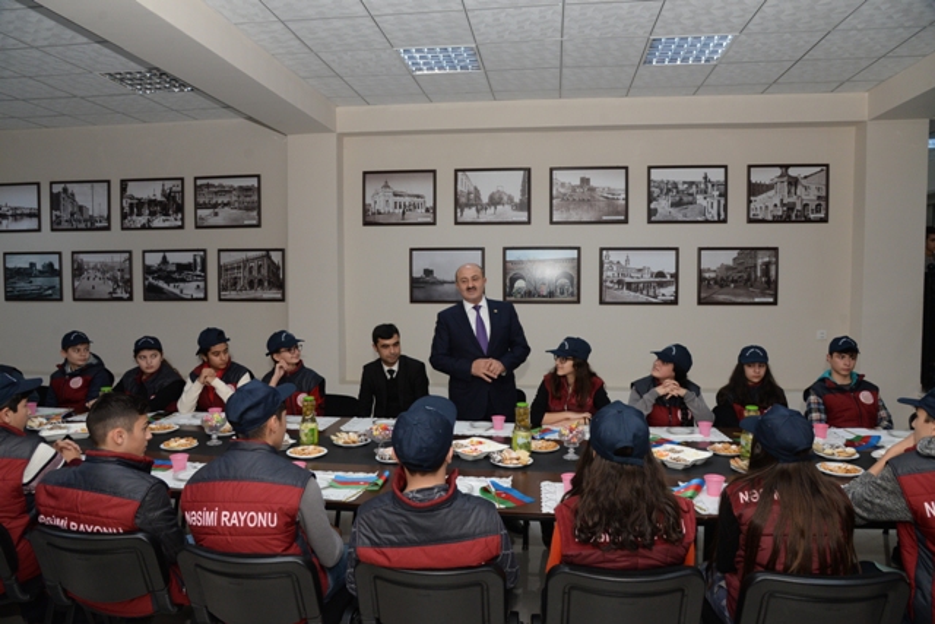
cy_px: 312
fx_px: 623
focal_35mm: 24
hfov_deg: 73.7
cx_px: 468
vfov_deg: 53.2
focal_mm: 24
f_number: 6.3
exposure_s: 1/125
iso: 1600
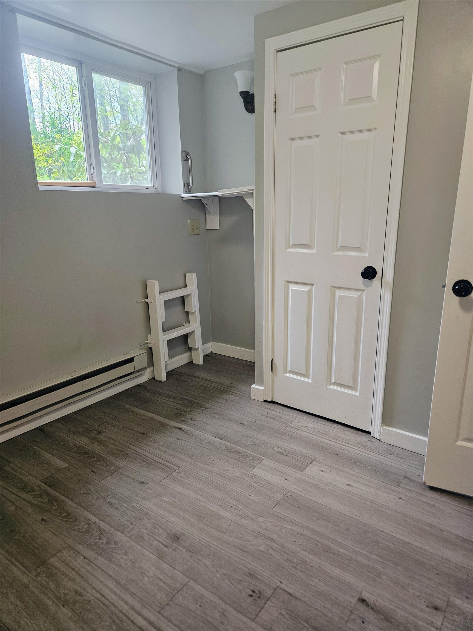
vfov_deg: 73.9
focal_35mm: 23
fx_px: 419
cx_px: 236
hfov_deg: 58.9
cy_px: 316
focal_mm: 5.4
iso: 200
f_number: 1.8
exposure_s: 1/120
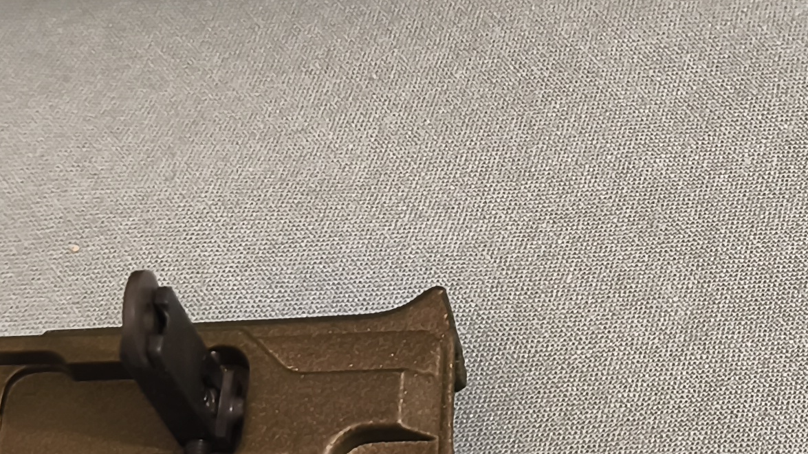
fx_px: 1864
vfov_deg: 13.8
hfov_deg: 23.9
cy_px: 64
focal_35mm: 87
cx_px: 704
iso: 2500
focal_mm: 6.18
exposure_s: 1/20
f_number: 1.65
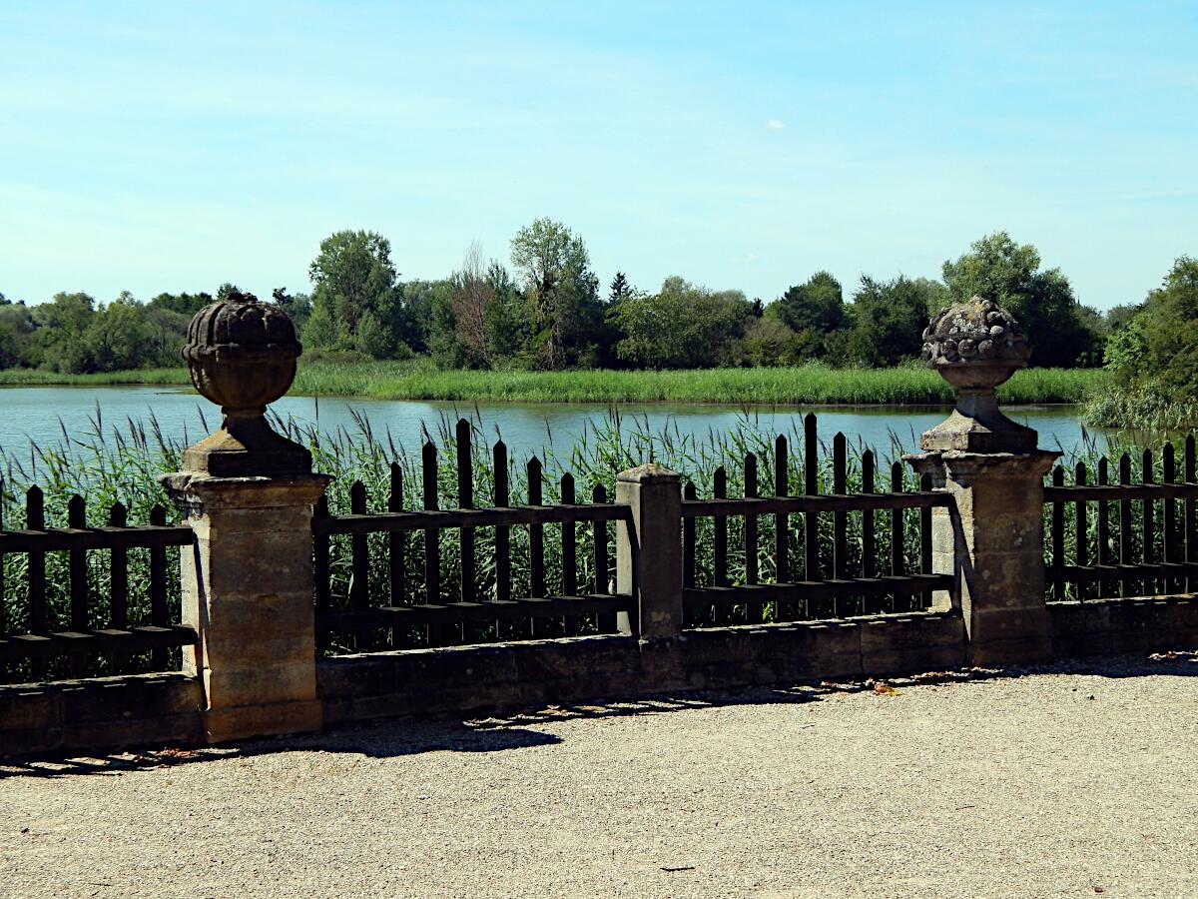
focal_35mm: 61
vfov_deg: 24.0
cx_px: 599
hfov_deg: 31.7
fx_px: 2111
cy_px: 450
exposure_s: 1/1000
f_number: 4
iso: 125
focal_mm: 10.9
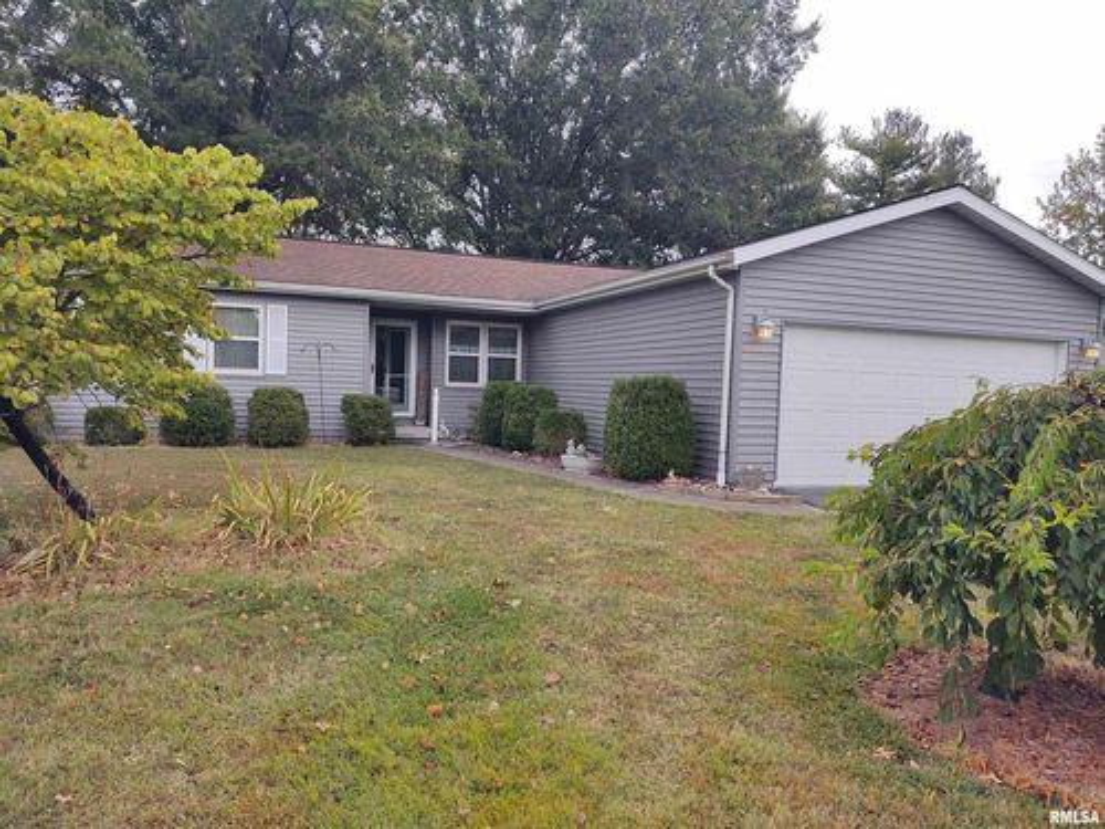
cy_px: 414
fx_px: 862
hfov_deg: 65.3
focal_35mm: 27
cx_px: 552
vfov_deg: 51.4
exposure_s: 1/1837
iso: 100
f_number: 1.7
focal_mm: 4.75
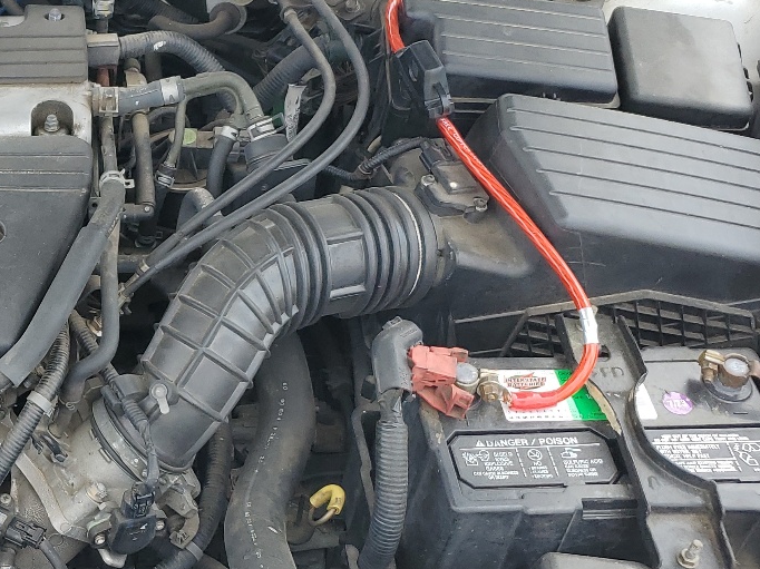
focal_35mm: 61
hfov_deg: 29.7
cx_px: 7
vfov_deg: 24.0
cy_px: 323
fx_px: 1339
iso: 50
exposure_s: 1/667
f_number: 1.5
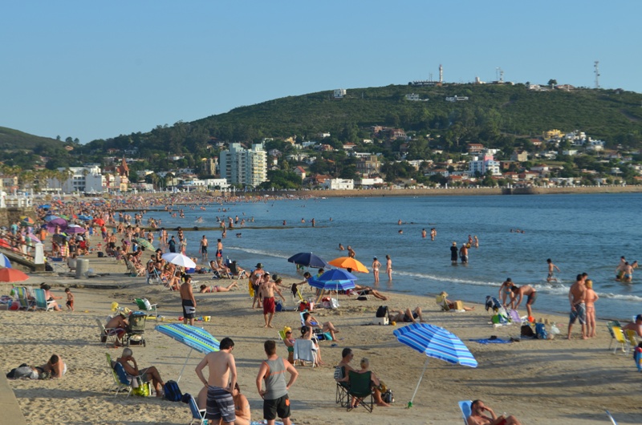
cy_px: 212
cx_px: 321
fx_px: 1468
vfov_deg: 16.5
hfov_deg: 24.7
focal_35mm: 82
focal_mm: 55
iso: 125
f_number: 8
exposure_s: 1/250
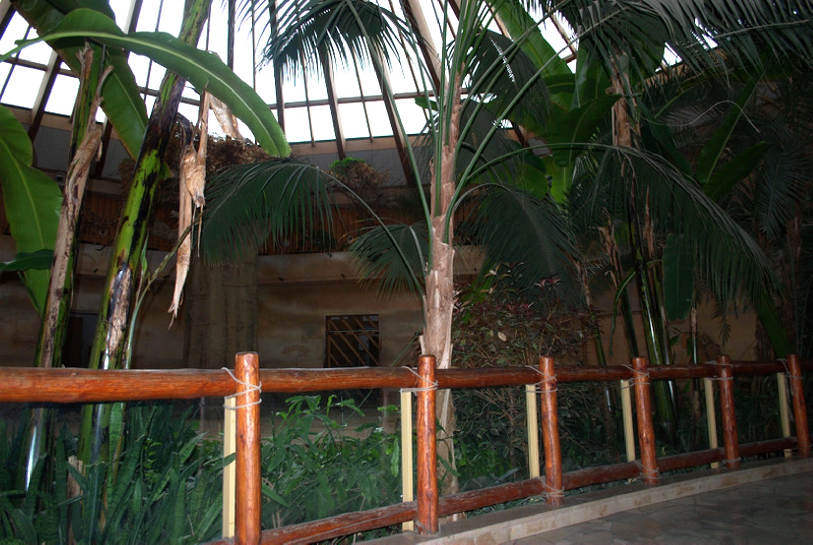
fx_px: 611
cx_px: 406
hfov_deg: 67.3
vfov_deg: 48.1
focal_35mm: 27
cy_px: 272
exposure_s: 1/60
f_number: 3.5
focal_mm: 18
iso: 200
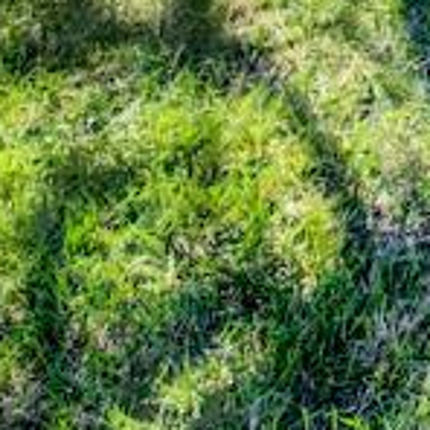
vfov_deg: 9.7
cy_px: -982
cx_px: 657
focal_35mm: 121
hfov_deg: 13.5
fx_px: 1701
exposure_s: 1/60
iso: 100
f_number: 14
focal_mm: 14
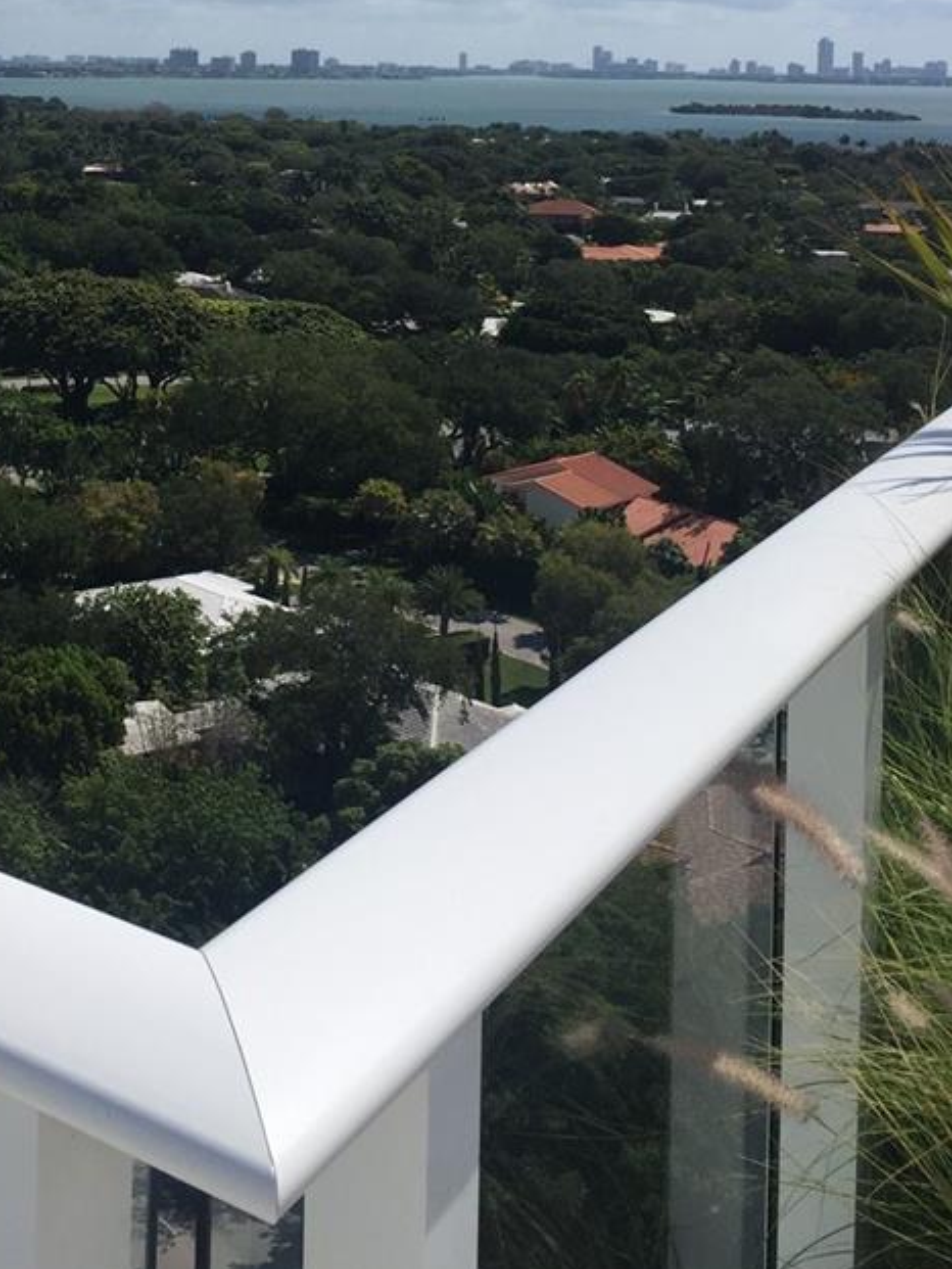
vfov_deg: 32.9
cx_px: 141
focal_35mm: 56
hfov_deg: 25.5
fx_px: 2053
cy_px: 170
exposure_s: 1/4950
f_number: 2.2
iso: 32
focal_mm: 4.15
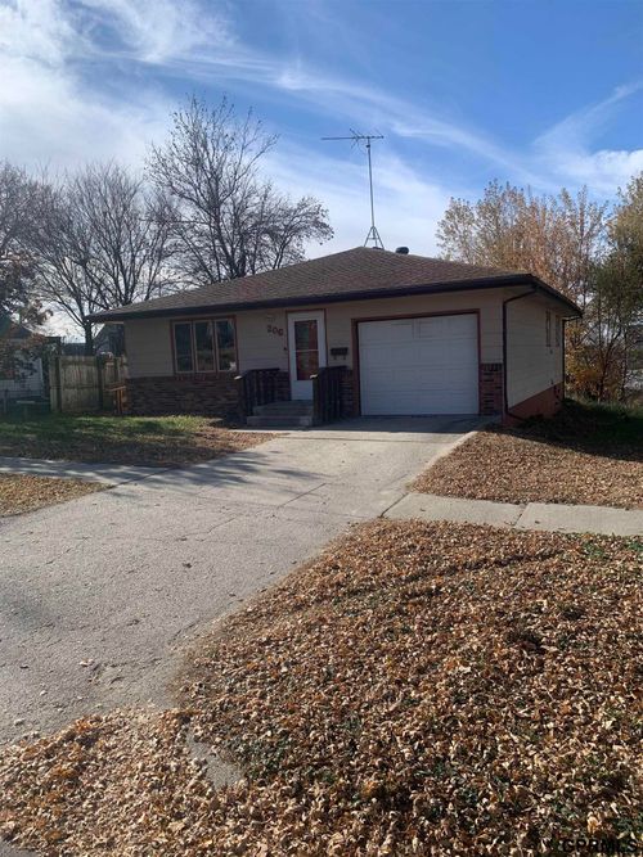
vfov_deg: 67.3
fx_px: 644
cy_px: 428
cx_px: 322
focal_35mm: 26
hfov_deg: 53.0
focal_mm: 4.25
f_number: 1.8
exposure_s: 1/2160
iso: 25
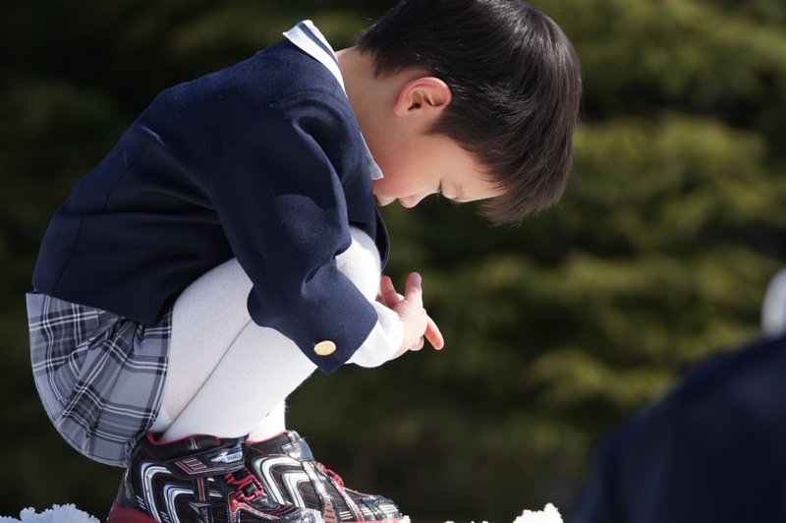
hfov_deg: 8.6
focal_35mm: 240
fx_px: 5236
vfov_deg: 5.7
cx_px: 393
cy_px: 262
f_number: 5.6
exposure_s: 1/1000
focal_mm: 160
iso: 200
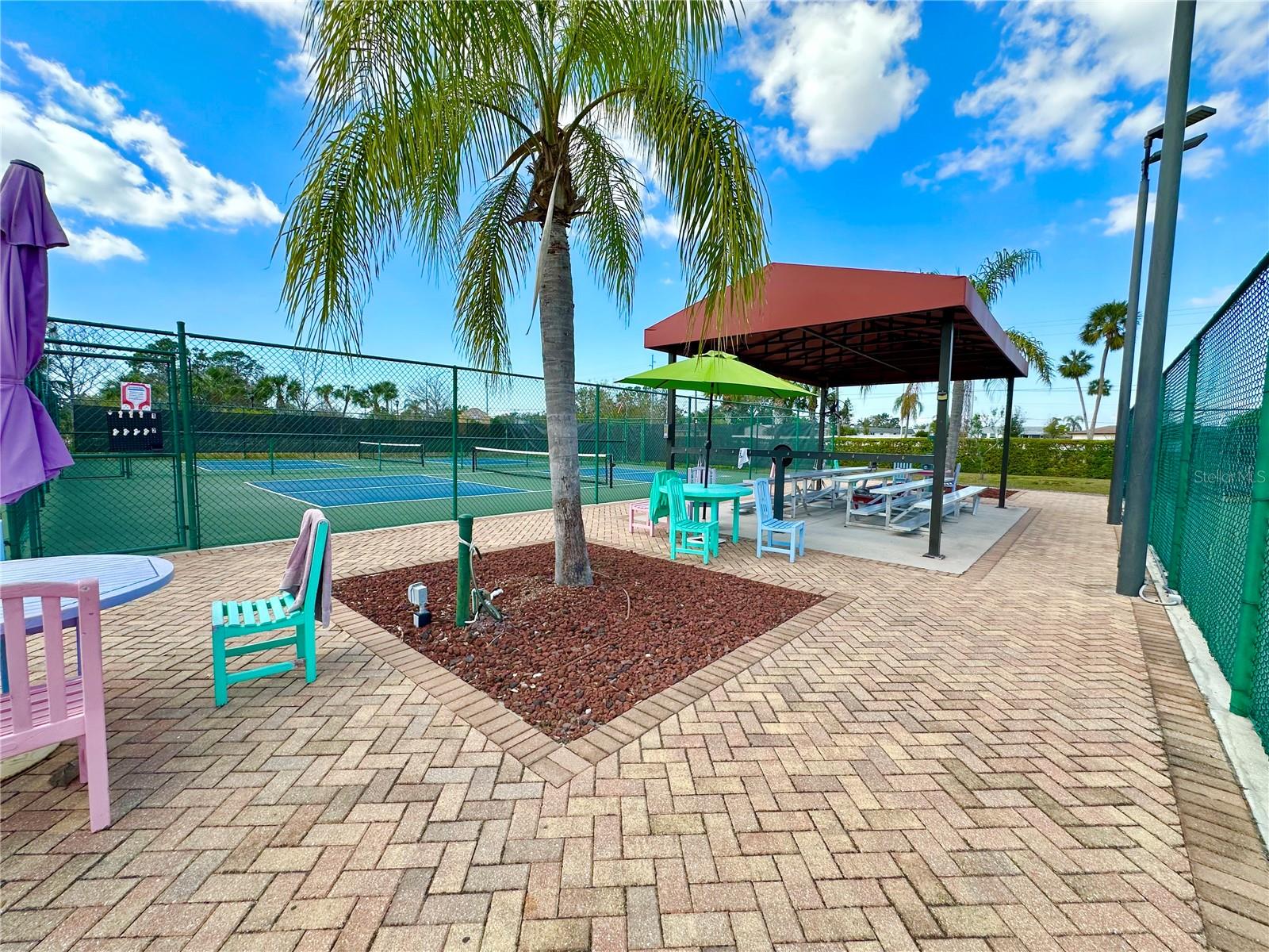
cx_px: 634
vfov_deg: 85.7
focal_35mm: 14
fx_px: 513
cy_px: 476
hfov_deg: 102.1
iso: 40
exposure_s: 1/888
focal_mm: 2.22
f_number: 2.2
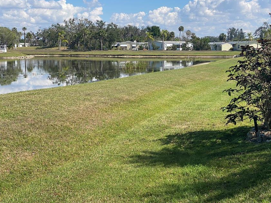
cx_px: 124
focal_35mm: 63
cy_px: 94
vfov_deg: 23.3
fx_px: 493
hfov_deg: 30.7
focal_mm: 6
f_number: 2
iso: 20
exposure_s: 1/1546
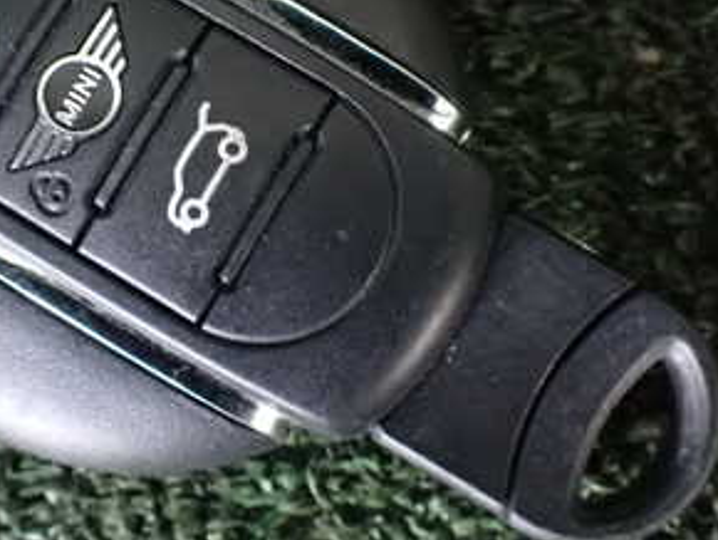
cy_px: 193
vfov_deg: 23.6
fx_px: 1287
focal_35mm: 62
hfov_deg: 30.9
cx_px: 240
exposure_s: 1/30
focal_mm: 5.4
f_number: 2.3
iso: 1600
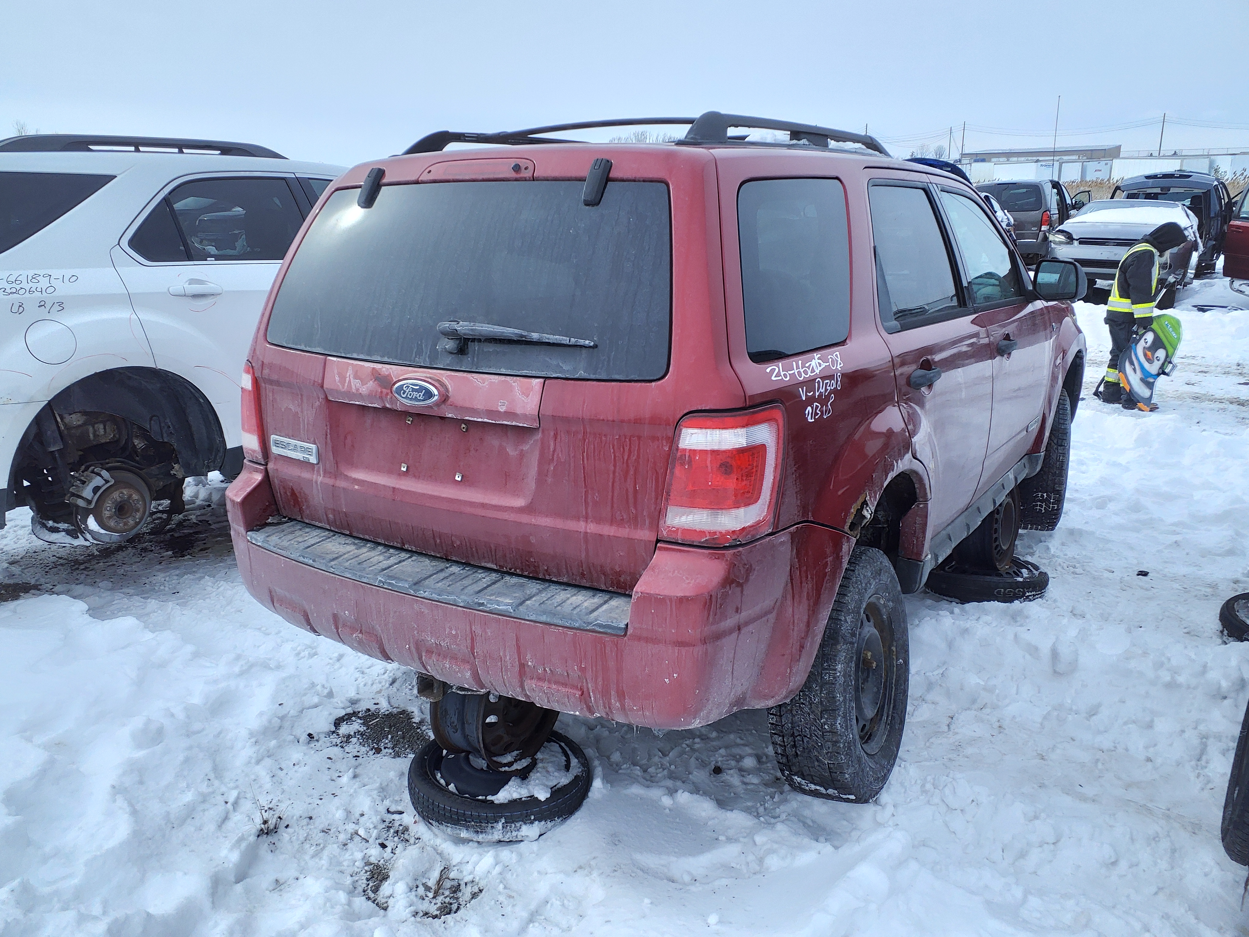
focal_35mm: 26
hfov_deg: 67.3
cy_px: 468
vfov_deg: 53.1
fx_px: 938
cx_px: 624
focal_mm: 3.58
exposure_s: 1/582
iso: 40
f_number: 1.9
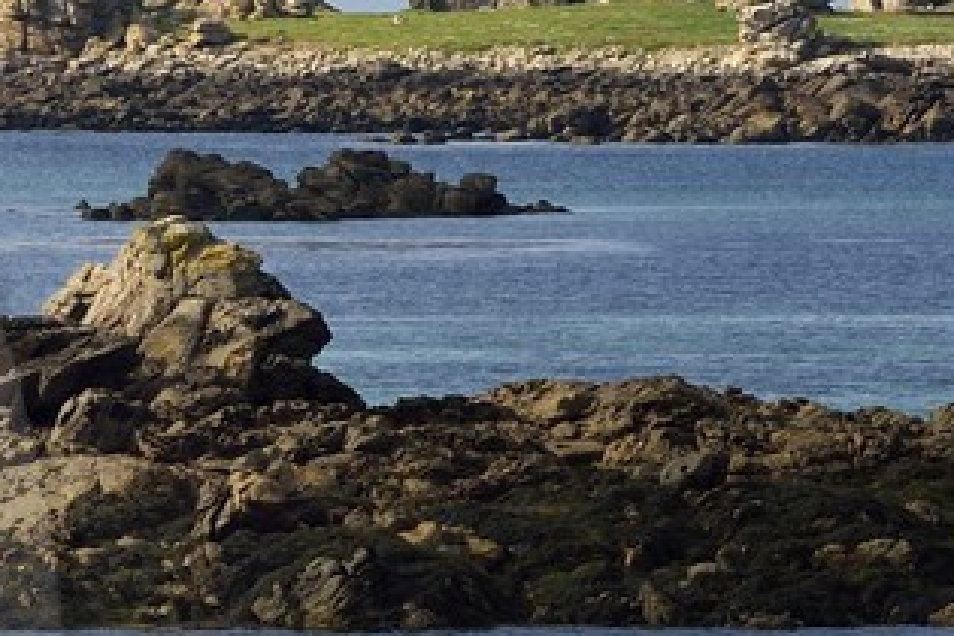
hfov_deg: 3.6
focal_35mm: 558
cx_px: -1184
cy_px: 736
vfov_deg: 2.5
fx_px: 14786
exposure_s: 1/200
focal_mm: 110
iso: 200
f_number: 16
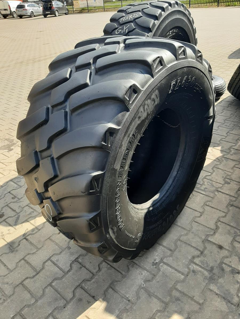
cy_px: 160
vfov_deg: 67.3
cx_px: 120
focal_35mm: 26
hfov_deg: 53.1
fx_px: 240
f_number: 1.7
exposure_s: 1/609
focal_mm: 3.93
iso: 40
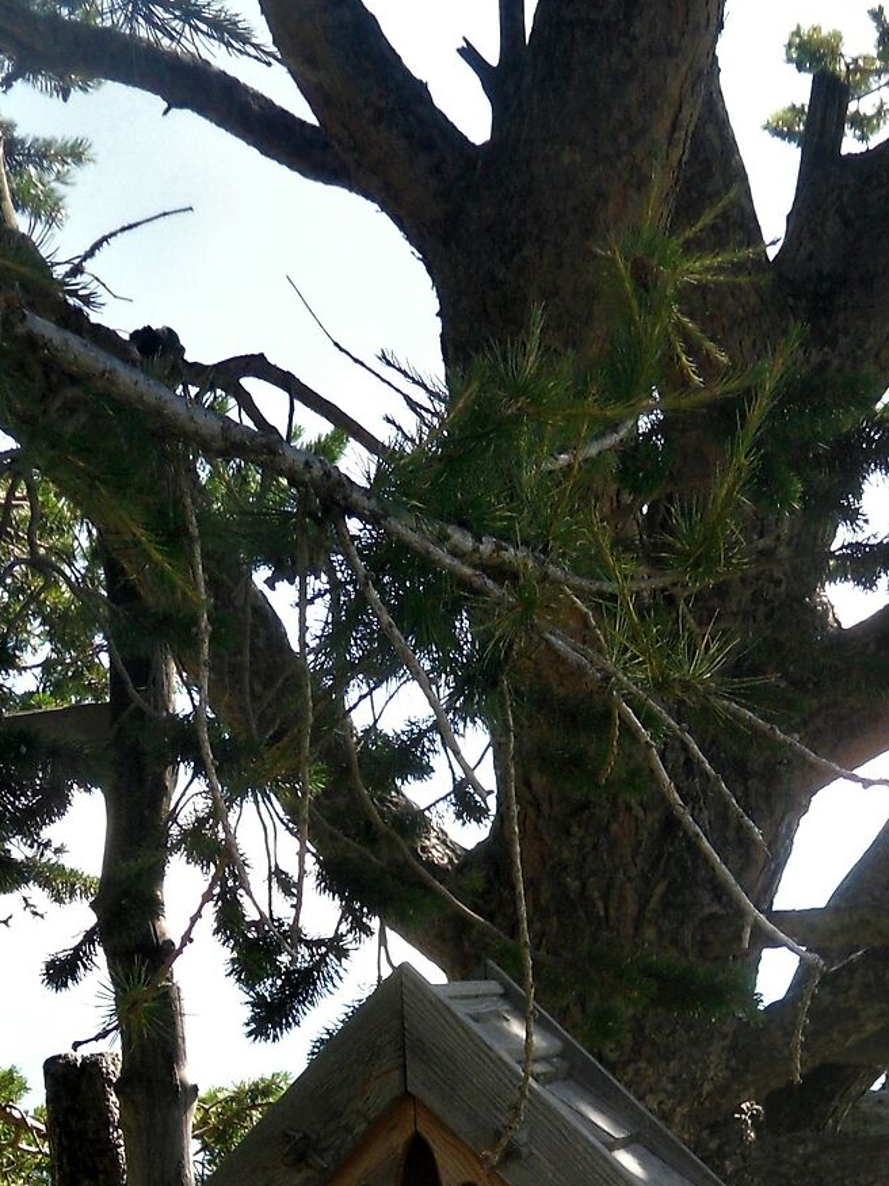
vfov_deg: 18.9
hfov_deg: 15.3
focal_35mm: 96
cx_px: 653
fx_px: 3288
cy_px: 1551
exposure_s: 1/224
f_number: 3.5
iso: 80
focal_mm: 6.3
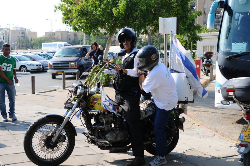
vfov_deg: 25.7
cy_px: 83
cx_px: 125
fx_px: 364
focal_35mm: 52
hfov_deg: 37.9
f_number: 4
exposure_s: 1/800
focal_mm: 35
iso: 200
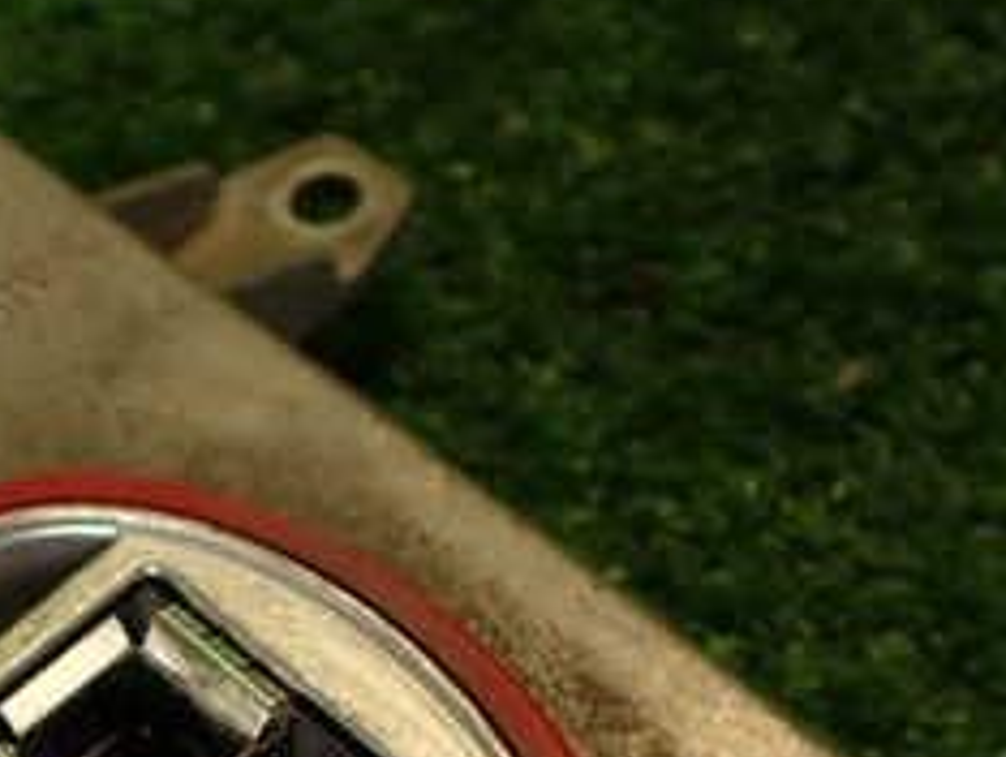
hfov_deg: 23.1
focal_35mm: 82
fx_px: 2386
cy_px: 899
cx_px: 64
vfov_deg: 17.2
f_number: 2.4
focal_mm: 5.79
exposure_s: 1/60
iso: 160
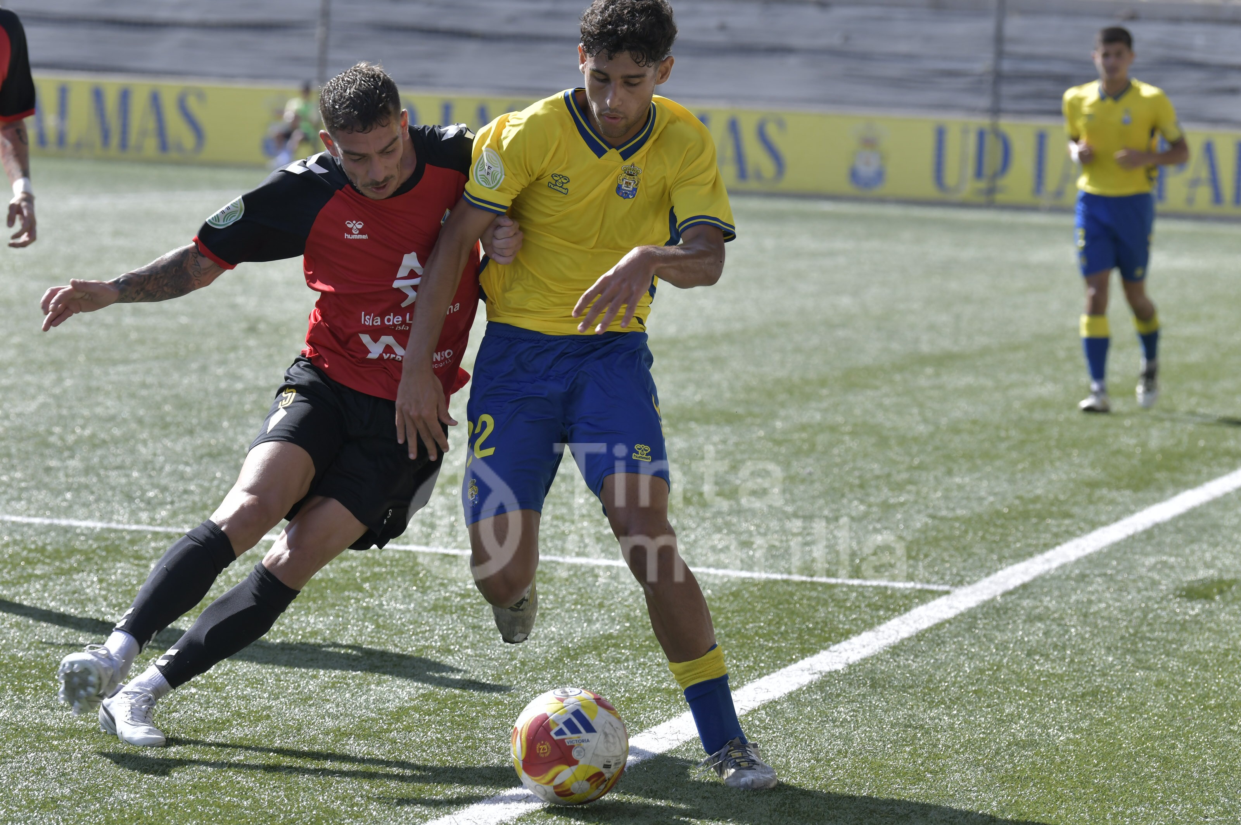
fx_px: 4650
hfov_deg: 15.2
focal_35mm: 135
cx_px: 620
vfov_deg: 10.1
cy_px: 412
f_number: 5
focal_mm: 135
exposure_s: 1/1667
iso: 250
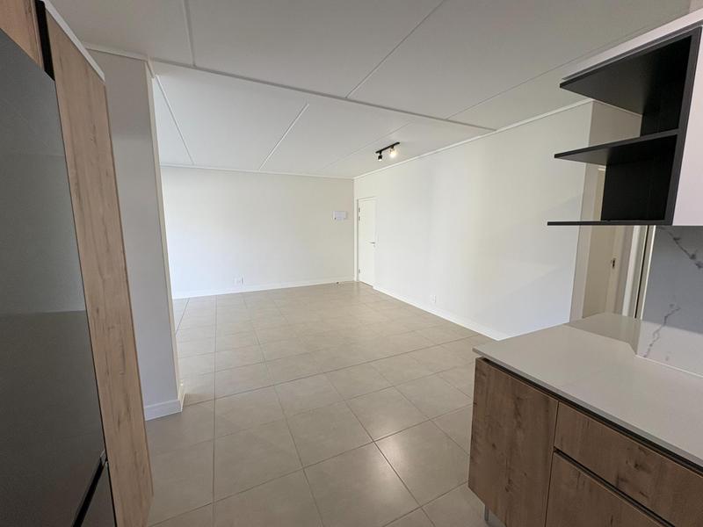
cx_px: 352
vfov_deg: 85.7
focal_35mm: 14
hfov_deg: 102.1
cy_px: 264
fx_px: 284
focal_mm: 2.22
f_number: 2.2
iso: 64
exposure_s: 1/100
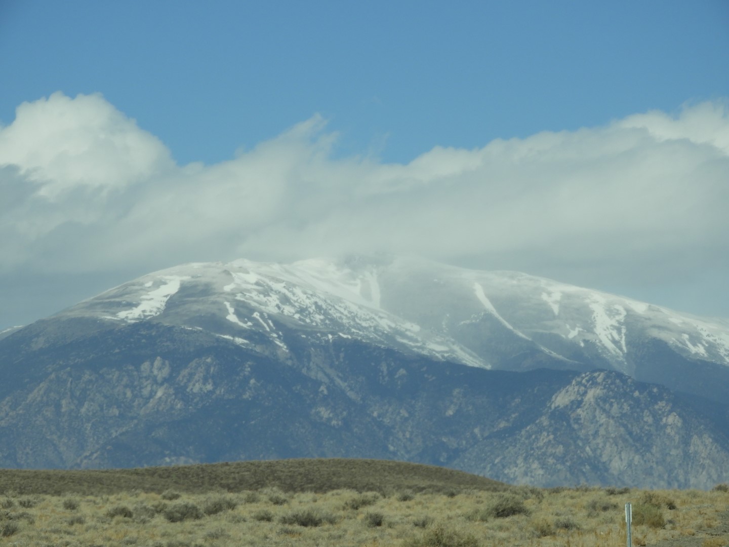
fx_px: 5265
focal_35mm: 250
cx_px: 364
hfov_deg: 7.9
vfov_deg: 5.9
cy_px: 274
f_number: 5.5
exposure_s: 1/1000
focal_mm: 44.8
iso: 100
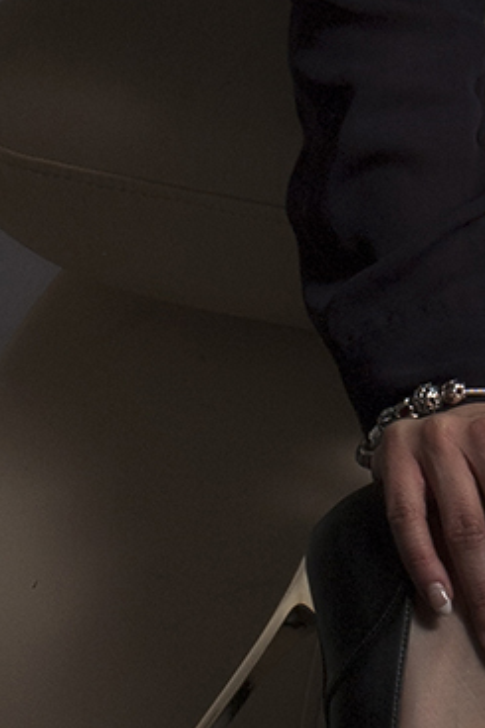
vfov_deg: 6.2
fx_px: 6594
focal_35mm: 326
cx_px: 1002
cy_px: -362
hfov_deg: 4.2
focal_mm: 50
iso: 400
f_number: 13
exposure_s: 1/500
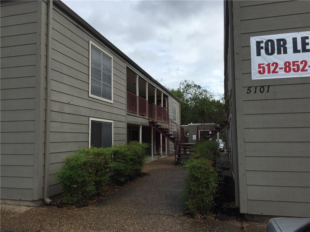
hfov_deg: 61.7
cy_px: 116
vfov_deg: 48.2
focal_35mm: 29
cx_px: 155
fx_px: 260
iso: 32
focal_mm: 4.15
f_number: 2.2
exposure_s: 1/2083
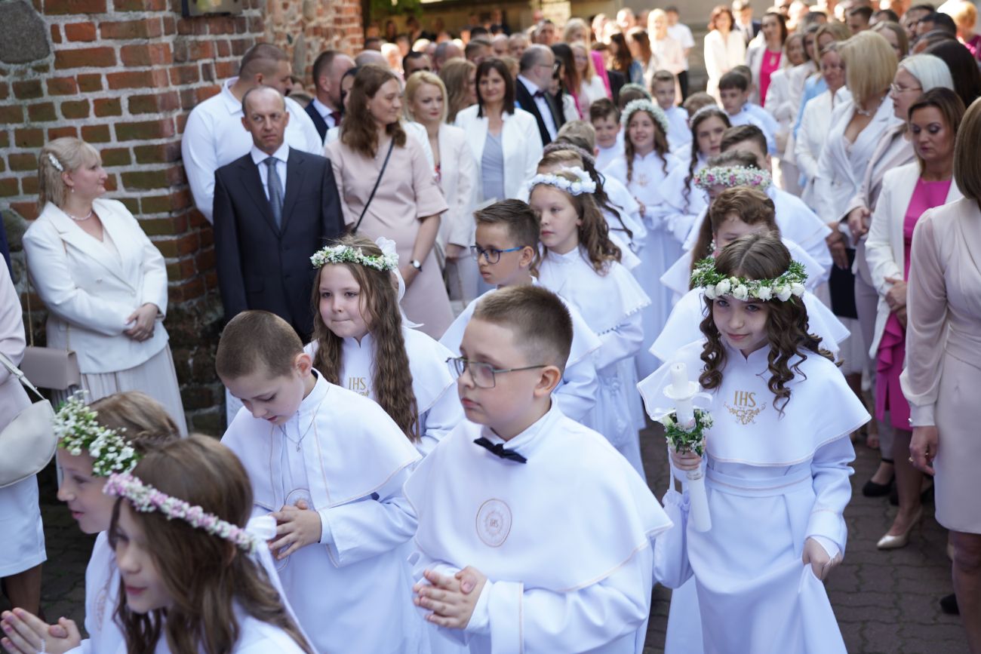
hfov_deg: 41.1
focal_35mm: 48
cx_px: 490
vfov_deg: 28.1
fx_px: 1308
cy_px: 327
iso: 125
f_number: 4
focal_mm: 48
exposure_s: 1/100
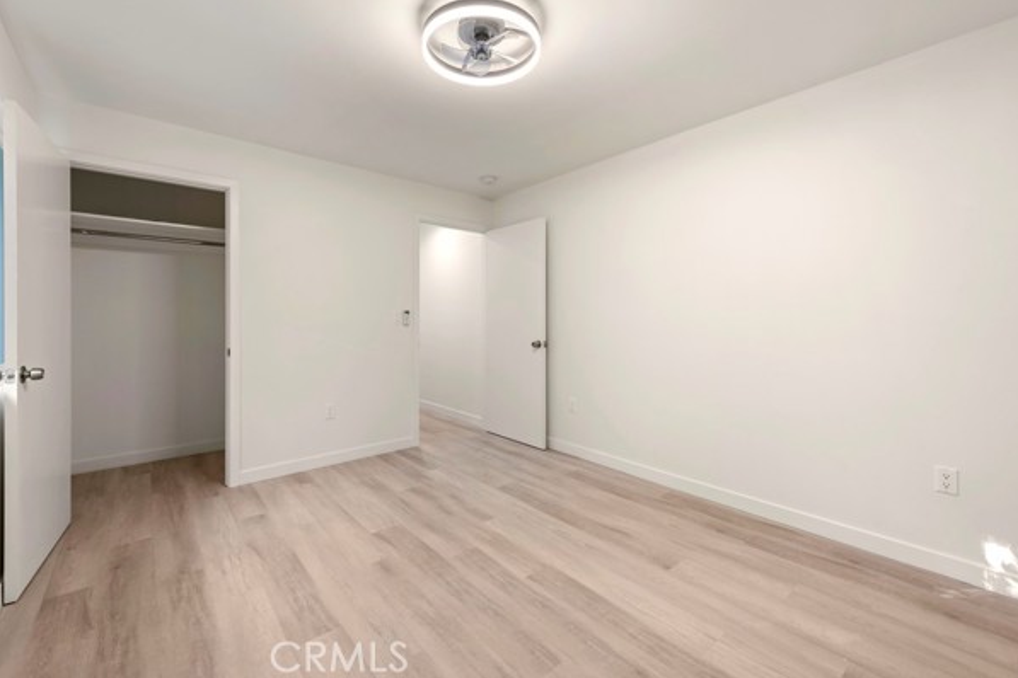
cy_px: 319
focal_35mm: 15
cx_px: 489
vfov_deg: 77.2
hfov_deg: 100.3
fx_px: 424
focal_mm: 14
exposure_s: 1.5
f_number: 9.5
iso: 200
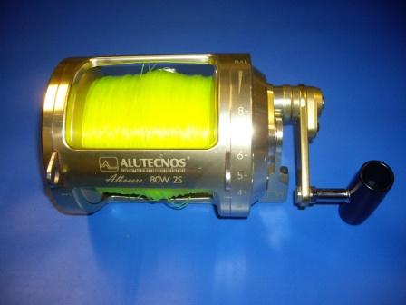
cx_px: 203
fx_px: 446
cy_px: 152
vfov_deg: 37.7
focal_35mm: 38
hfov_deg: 49.0
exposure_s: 1/40
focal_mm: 6.2
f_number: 2.7
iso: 200
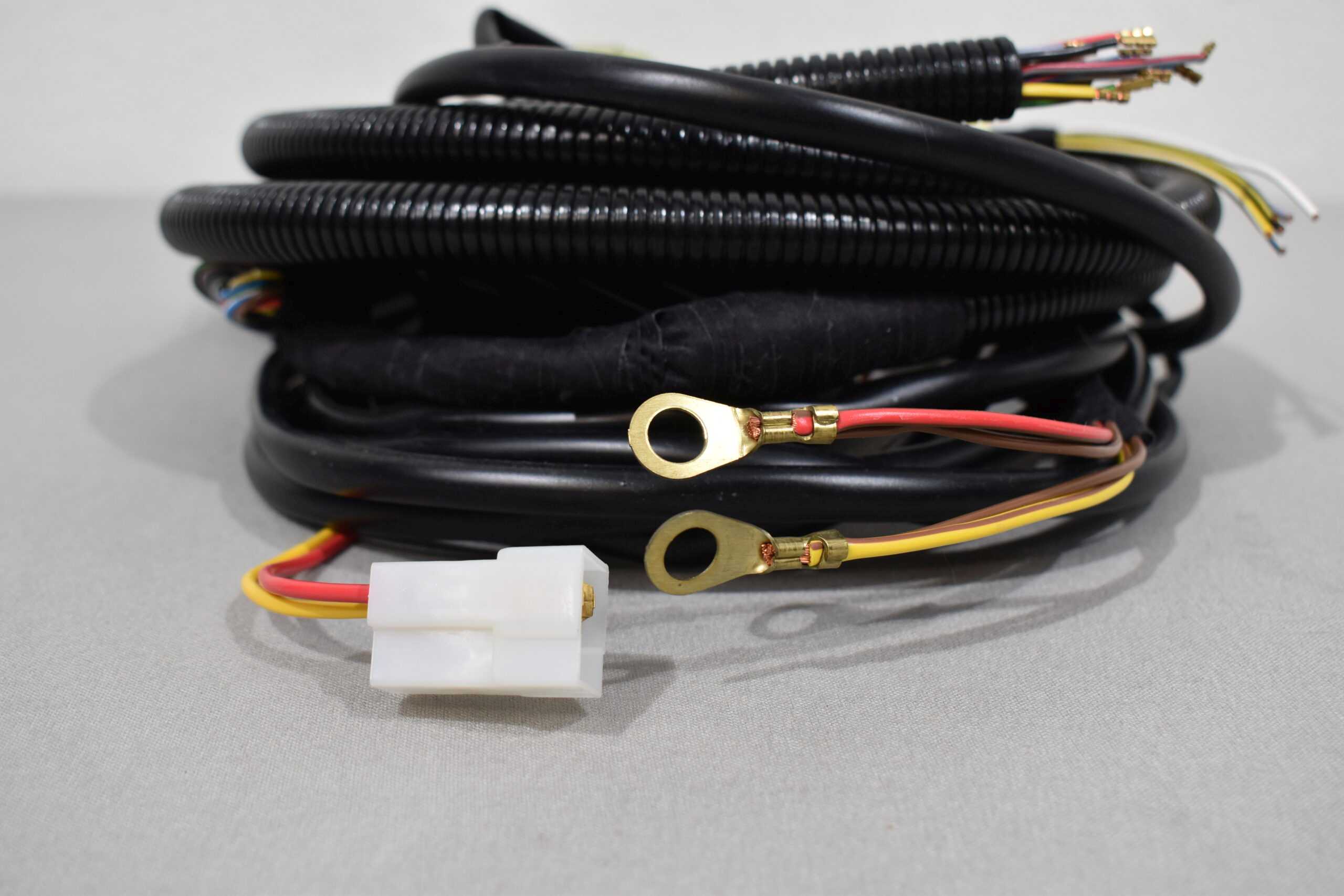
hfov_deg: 45.0
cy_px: 448
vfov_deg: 30.9
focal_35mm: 44
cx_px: 672
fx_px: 1624
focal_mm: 29
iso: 400
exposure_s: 1/60
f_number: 5.6
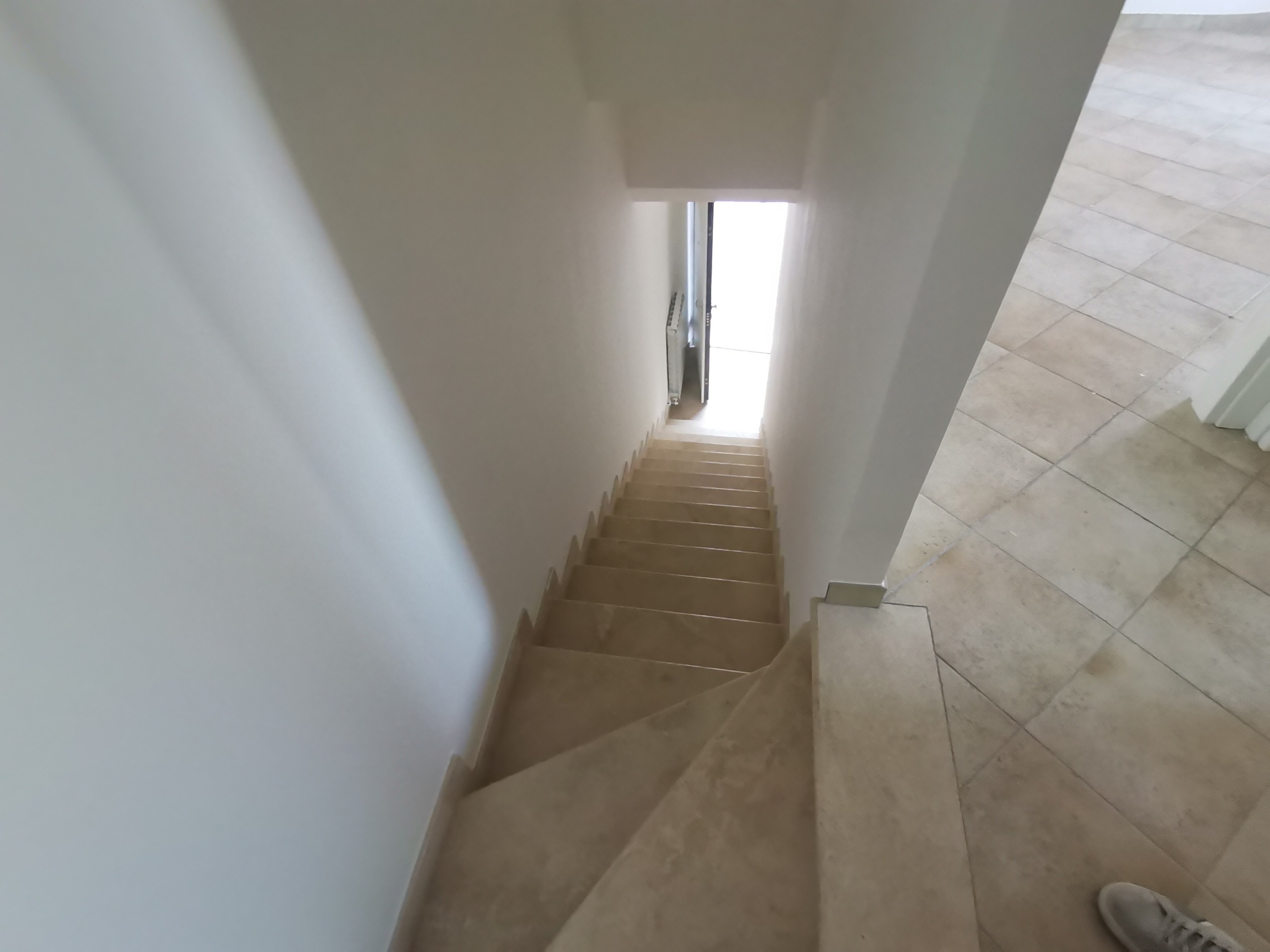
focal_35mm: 17
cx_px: 635
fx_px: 624
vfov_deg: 74.7
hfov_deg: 91.0
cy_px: 476
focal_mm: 1.78
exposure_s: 1/25
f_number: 2.4
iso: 400
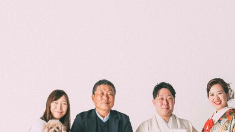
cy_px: 149
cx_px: 194
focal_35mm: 115
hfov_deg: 18.4
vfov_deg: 10.4
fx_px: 716
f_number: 4.5
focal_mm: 55
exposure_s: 1/100
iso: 1000
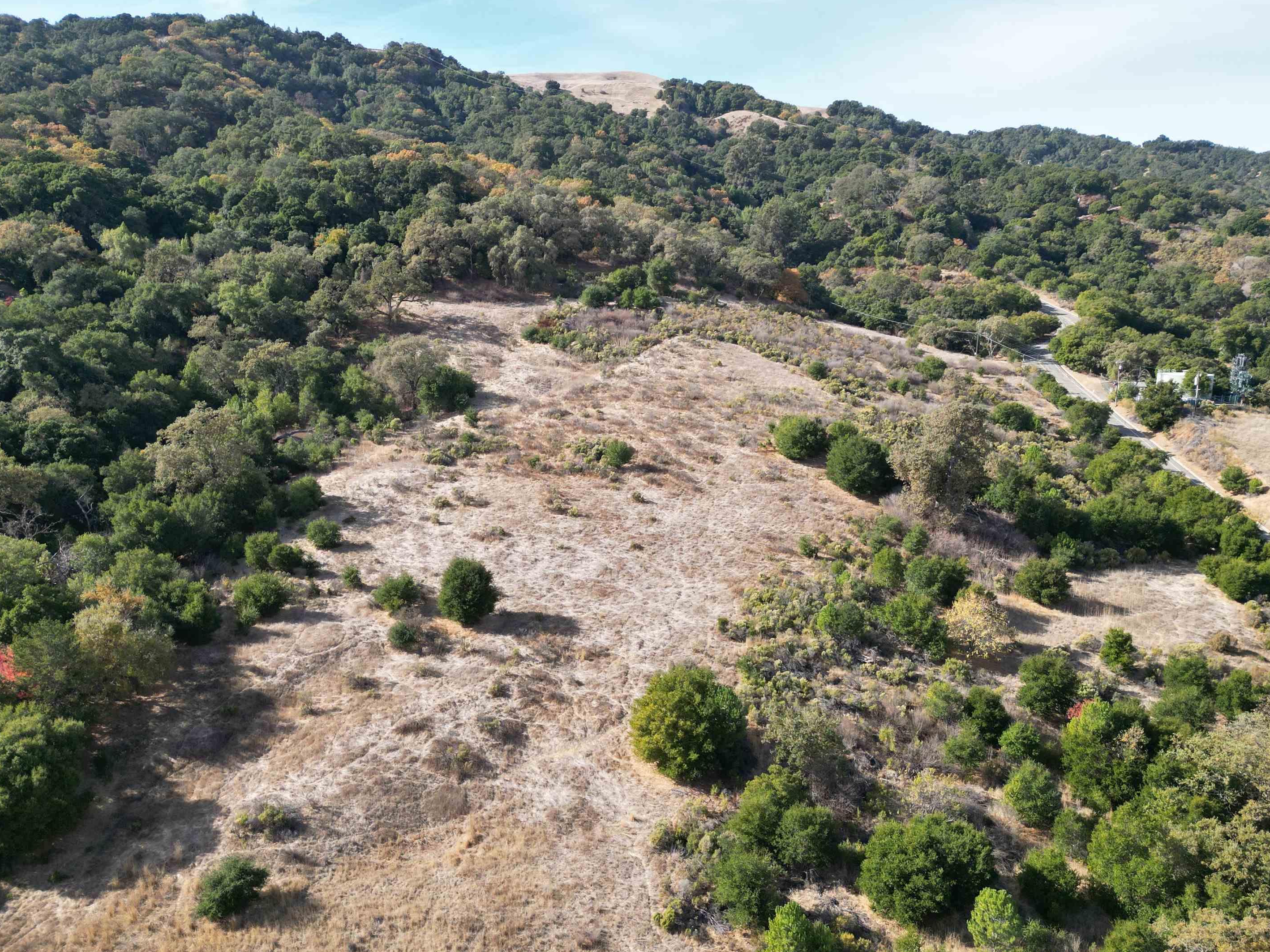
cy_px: 498
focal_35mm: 26
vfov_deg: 53.0
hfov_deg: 67.3
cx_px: 621
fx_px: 954
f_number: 1.7
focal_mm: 6.72
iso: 200
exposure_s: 1/1600
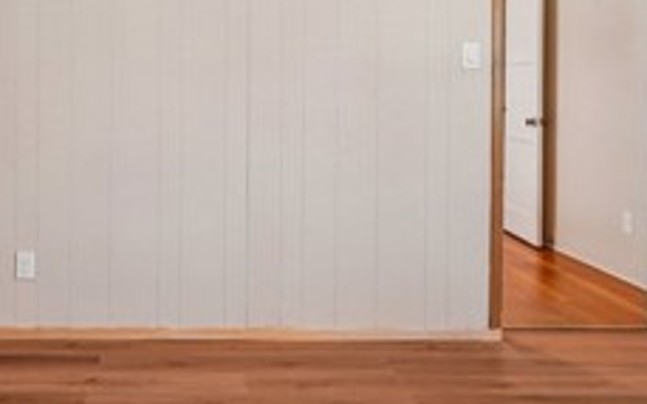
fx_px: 652
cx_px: 198
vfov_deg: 33.7
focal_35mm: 37
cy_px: 96
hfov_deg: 51.4
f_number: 8
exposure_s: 1/6
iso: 400
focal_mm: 13
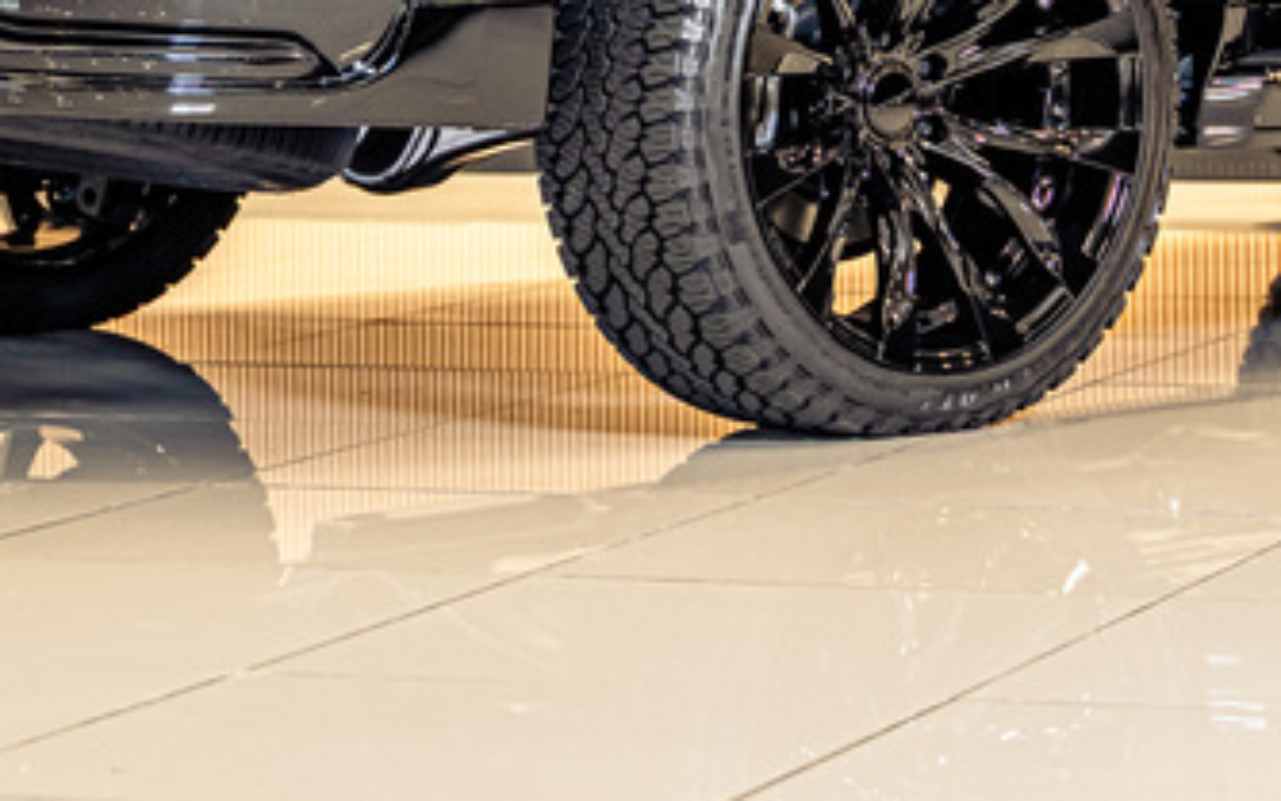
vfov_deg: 8.3
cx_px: 1030
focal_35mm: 156
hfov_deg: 13.3
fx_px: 5448
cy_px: -241
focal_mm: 50
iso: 640
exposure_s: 1/125
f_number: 2.8
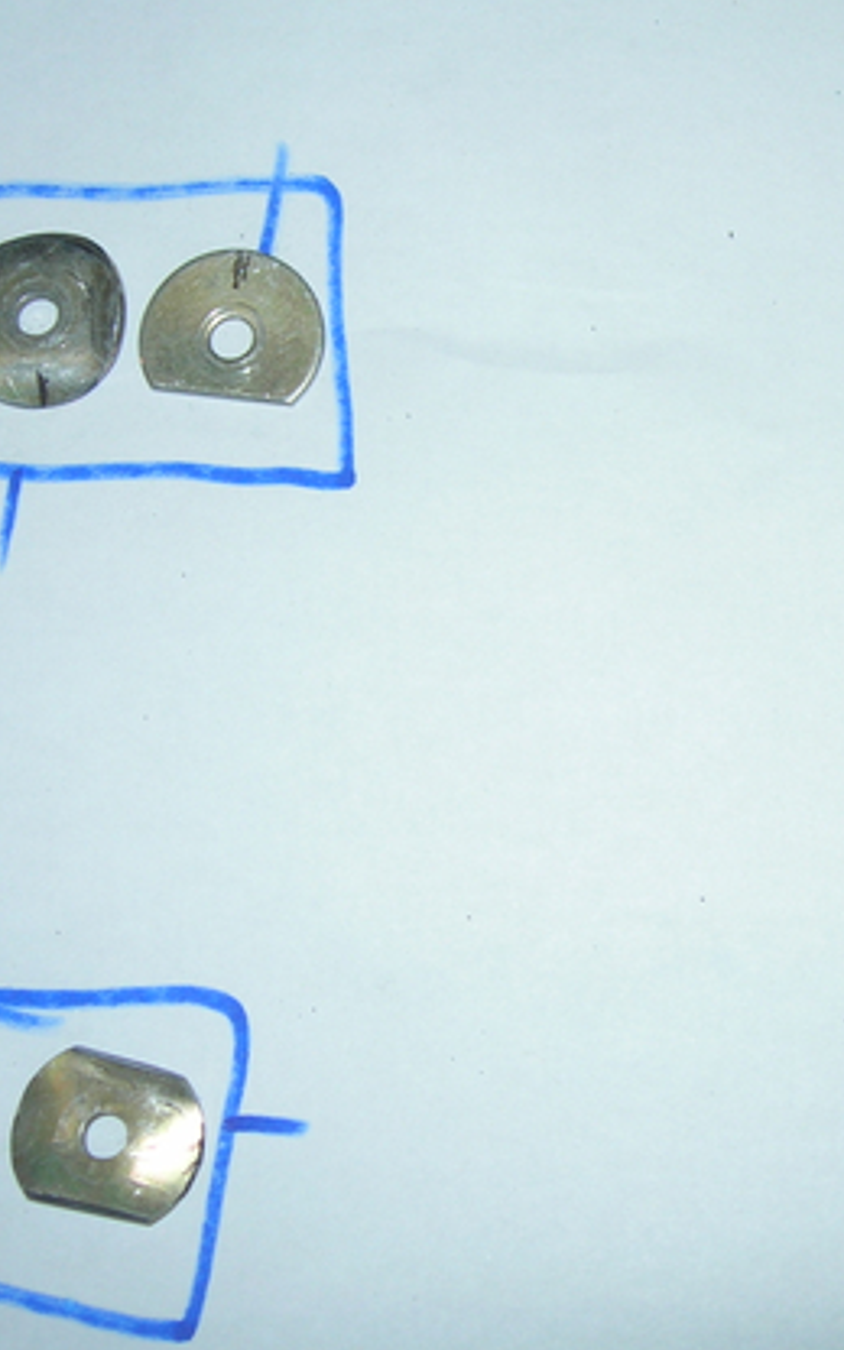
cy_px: 688
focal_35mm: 62
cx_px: 698
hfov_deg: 20.7
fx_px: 2282
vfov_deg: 33.0
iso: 64
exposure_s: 1/60.1
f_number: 2.8
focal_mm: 7.8
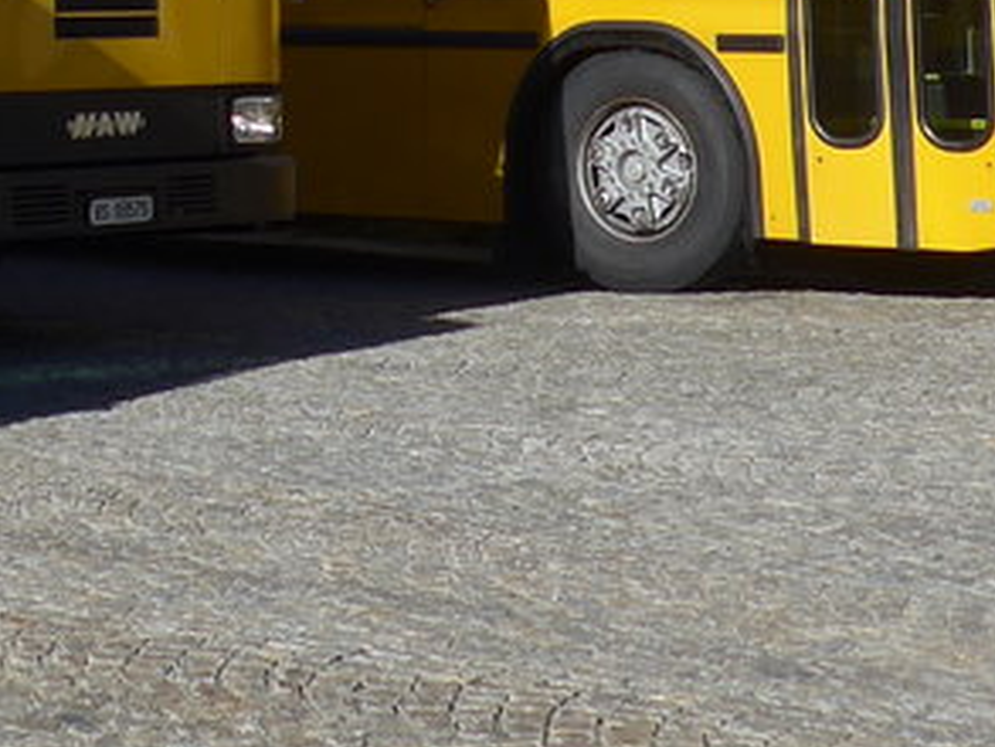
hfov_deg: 14.6
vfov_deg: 11.0
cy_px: -533
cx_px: -414
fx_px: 3652
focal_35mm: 127
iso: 80
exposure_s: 1/2000
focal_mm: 6.5
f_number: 2.8
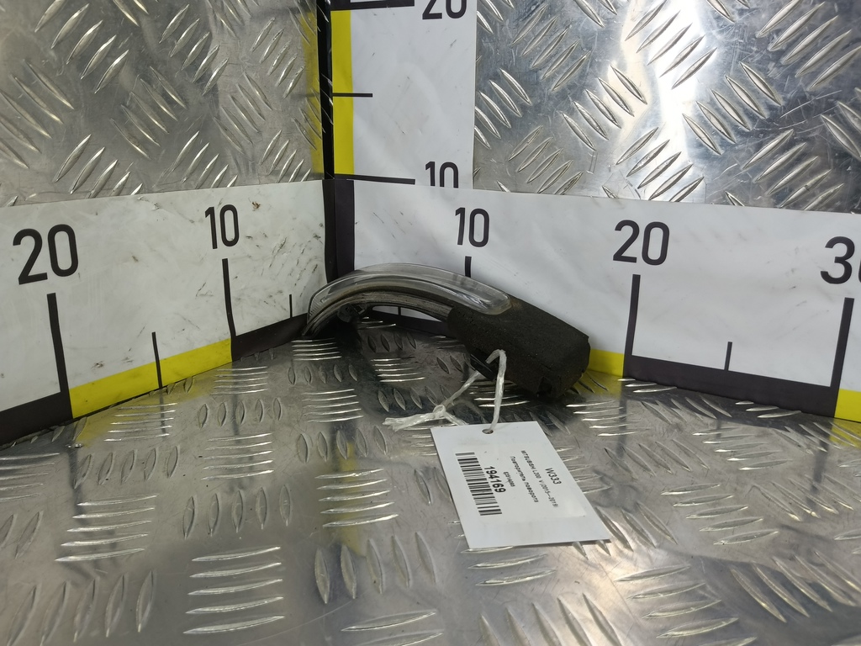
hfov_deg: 73.9
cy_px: 323
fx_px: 572
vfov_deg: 58.9
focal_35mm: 23
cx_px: 430
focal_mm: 4.11
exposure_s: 1/50
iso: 84
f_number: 1.6
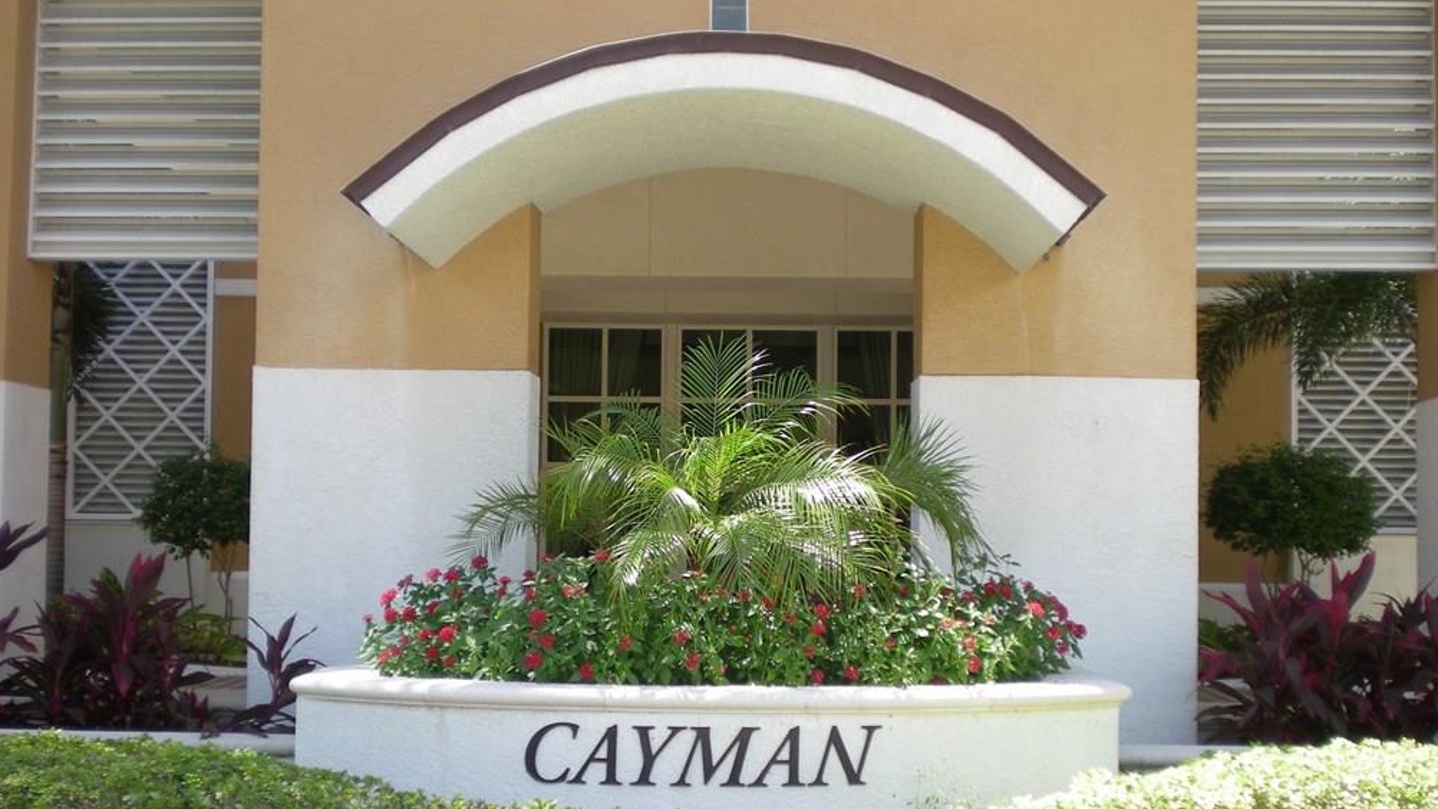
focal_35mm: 49
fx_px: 1869
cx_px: 718
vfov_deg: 24.4
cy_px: 450
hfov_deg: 42.1
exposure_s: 1/195
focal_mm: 7.4
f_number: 3.5
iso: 77
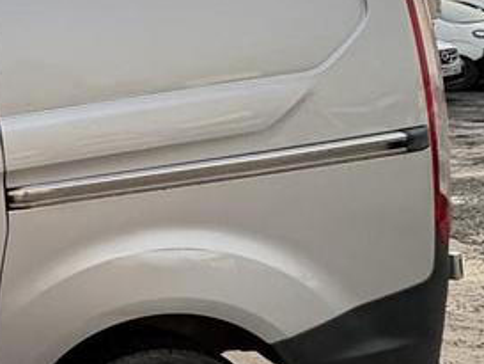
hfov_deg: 27.4
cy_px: 160
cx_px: -254
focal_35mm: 46
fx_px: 643
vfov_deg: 31.5
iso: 50
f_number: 2.2
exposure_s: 1/99
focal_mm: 2.22
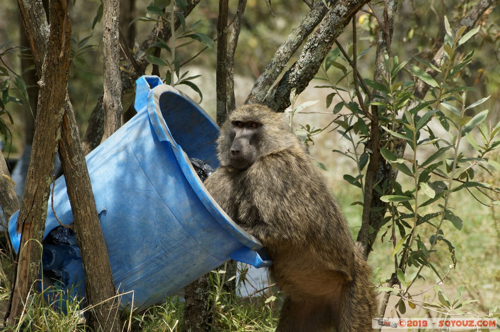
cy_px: 166
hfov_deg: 6.4
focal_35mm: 321
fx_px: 4453
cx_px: 250
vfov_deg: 4.3
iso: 400
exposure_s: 1/500
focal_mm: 214
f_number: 8
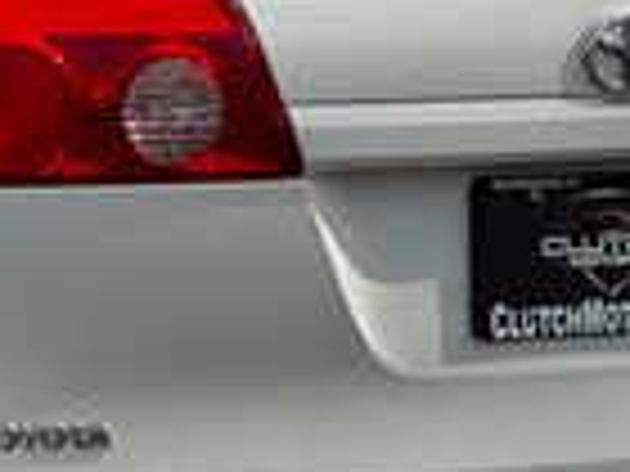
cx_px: 63
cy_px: 207
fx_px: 4004
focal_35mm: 220
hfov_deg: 9.0
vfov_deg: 6.8
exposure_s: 1/5848
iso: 64
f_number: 1.78
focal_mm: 6.76
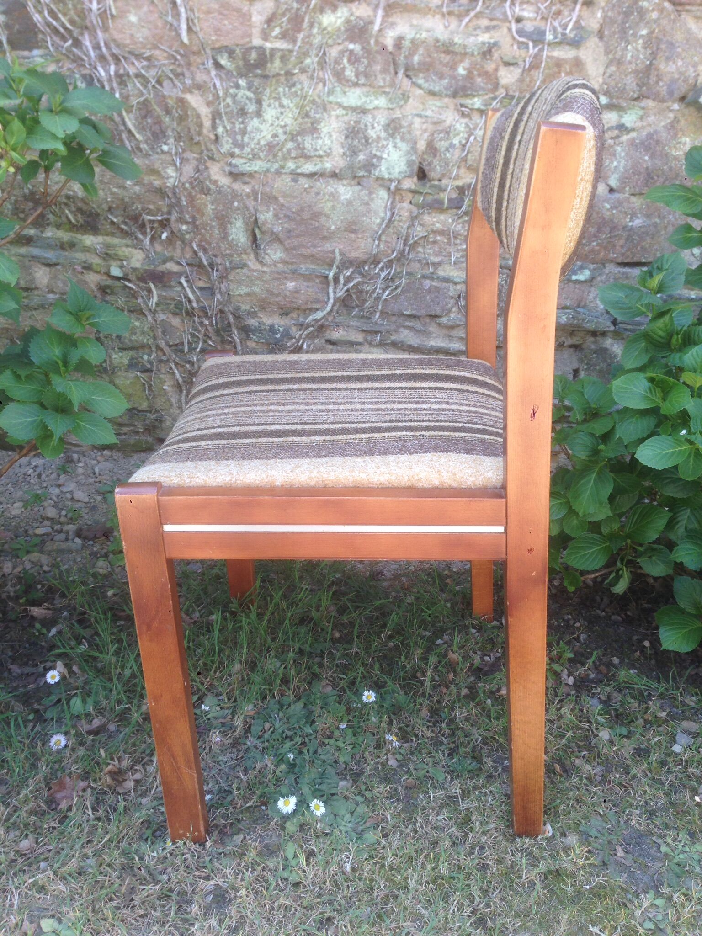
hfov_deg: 42.9
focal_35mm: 33
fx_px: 892
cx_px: 351
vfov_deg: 55.4
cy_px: 468
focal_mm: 4.12
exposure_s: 1/149
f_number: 2.4
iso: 50
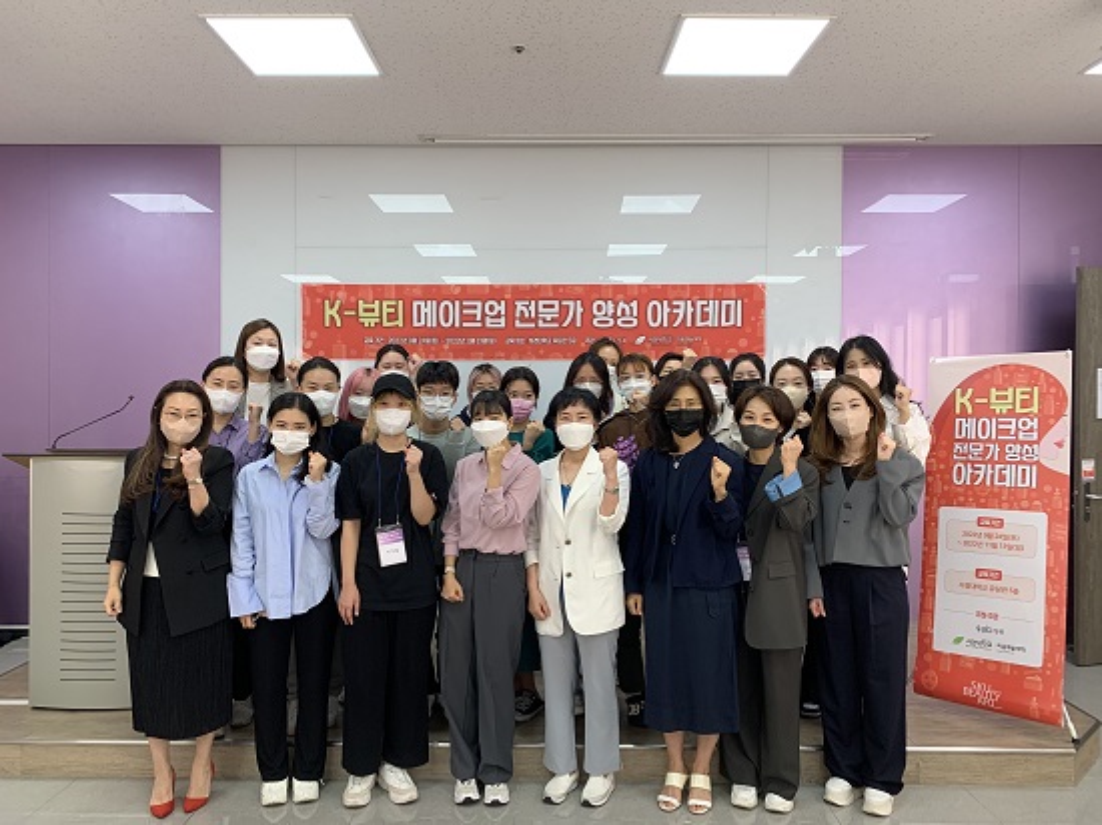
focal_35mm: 26
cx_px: 551
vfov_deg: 53.0
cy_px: 412
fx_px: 827
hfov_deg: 67.3
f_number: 1.8
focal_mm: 4.25
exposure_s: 1/120
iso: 80
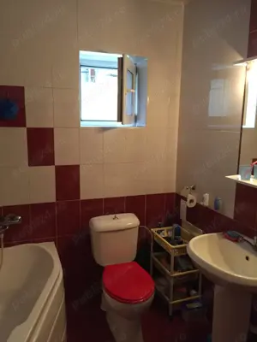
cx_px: 128
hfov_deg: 48.2
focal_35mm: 29
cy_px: 171
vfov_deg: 61.7
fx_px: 287
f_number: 2.2
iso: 250
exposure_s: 1/25
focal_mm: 4.15
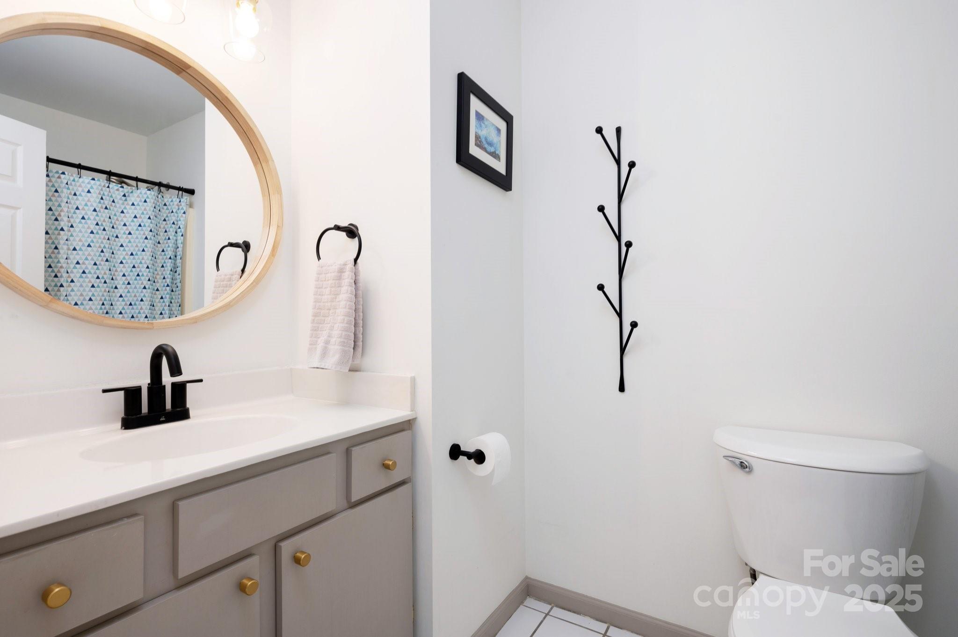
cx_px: 479
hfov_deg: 95.0
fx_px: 439
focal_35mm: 16
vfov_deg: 72.0
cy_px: 318
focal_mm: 16.5
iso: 200
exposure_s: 1/60
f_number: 8
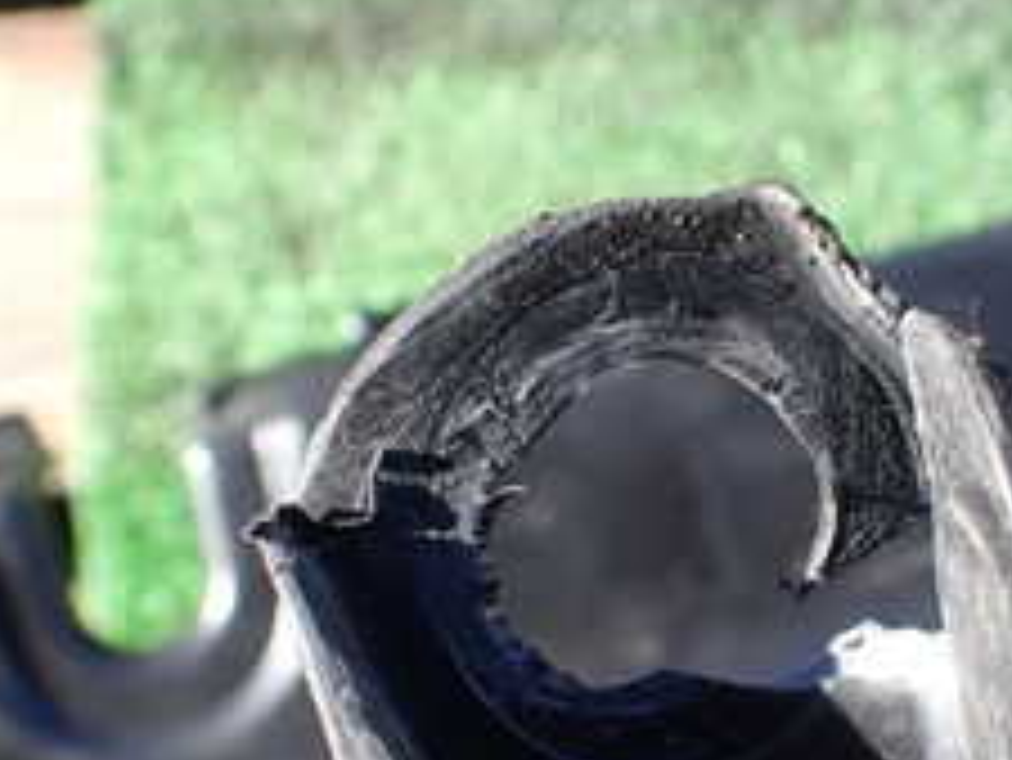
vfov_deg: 18.4
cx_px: 684
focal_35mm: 80
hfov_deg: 24.3
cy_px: 490
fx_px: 2340
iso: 100
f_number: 3.2
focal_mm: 5.4
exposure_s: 1/250
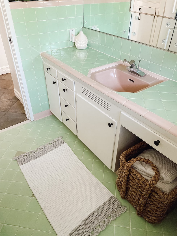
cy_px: 118
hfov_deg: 53.1
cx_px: 88
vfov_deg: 67.3
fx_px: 177
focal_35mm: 26
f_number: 1.6
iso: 500
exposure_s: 1/40
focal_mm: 4.2
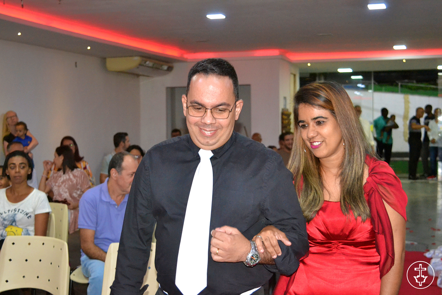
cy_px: 148
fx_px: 737
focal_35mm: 60
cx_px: 221
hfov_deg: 33.4
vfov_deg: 22.6
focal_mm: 40
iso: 3200
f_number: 4.8
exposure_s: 1/60
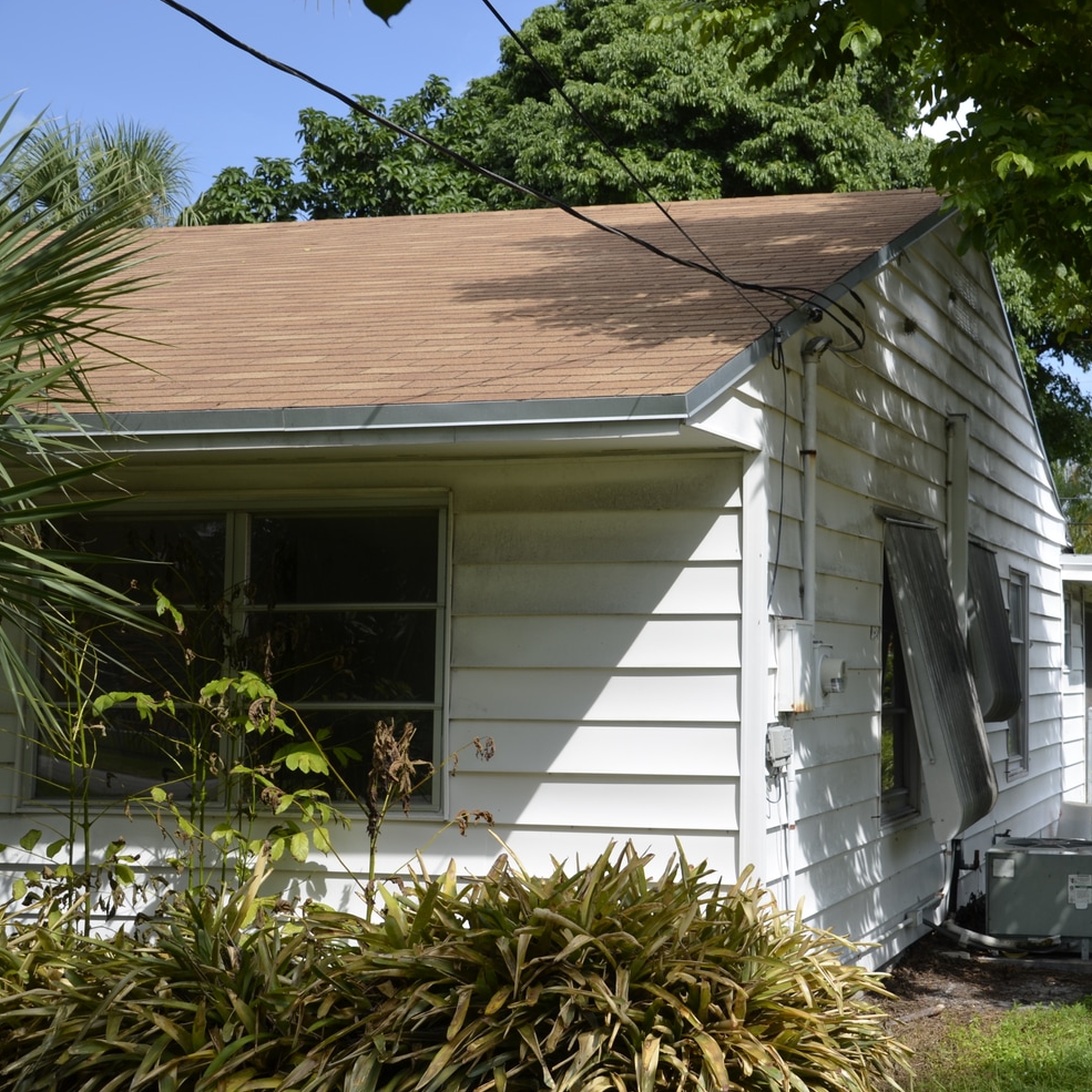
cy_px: 542
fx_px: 1879
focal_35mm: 53
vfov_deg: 32.4
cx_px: 835
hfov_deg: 31.7
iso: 100
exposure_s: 1/250
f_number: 8
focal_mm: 27
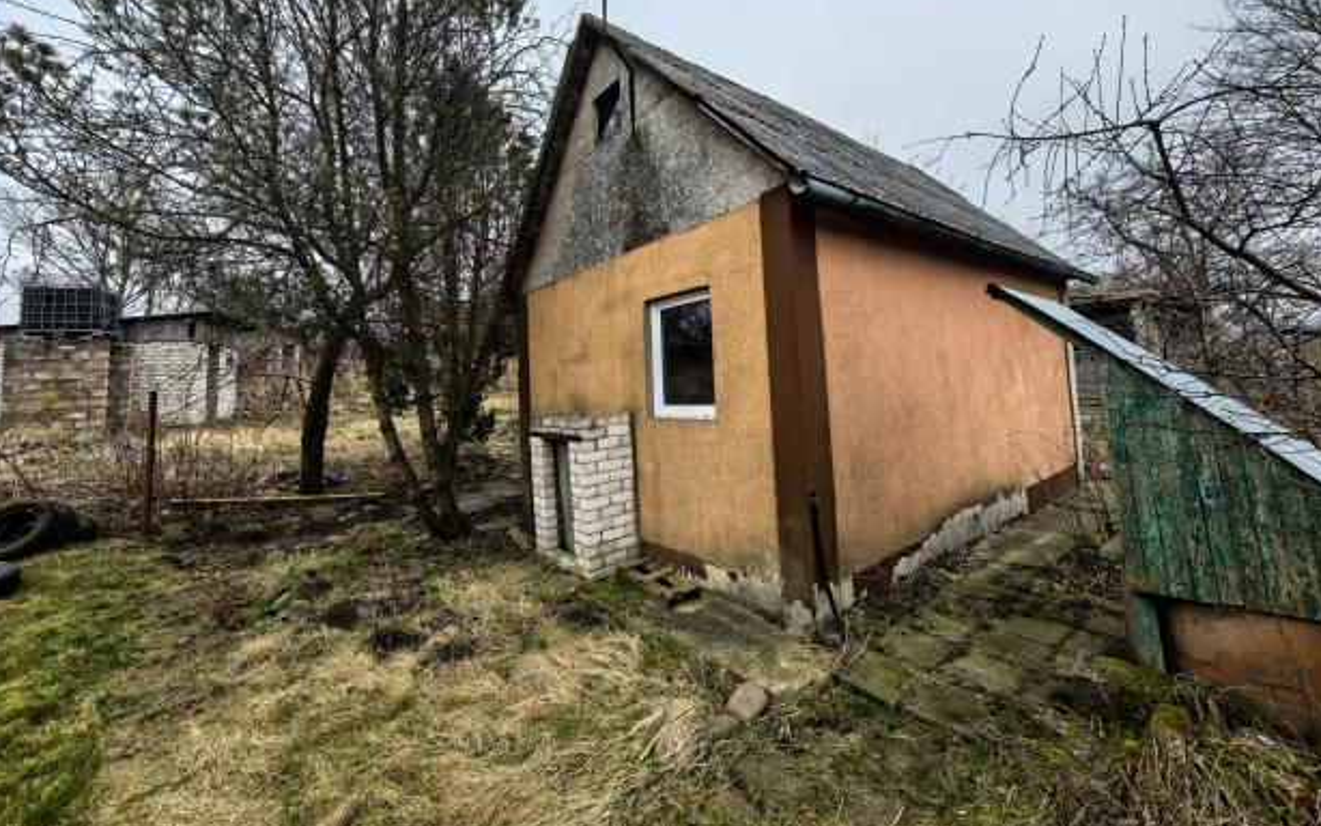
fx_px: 504
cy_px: 346
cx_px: 660
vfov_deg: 78.1
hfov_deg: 105.3
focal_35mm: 14
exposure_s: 1/713
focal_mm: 1.76
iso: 50
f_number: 2.2
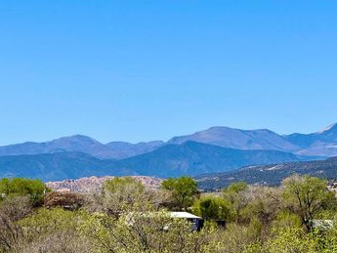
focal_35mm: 174
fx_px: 1695
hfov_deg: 11.4
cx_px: 192
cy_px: 111
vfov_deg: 8.5
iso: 50
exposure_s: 1/2525
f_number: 2.8
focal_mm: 15.66
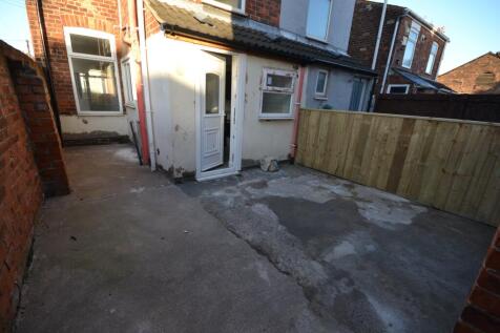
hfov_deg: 100.4
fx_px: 208
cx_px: 250
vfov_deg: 77.3
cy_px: 166
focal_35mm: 15
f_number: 5.6
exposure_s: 1/125
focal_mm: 10
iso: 280
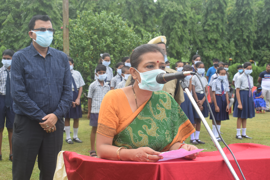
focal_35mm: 57
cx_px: 135
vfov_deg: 23.8
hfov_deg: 35.1
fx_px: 427
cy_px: 90
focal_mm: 38
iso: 400
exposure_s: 1/250
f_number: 8
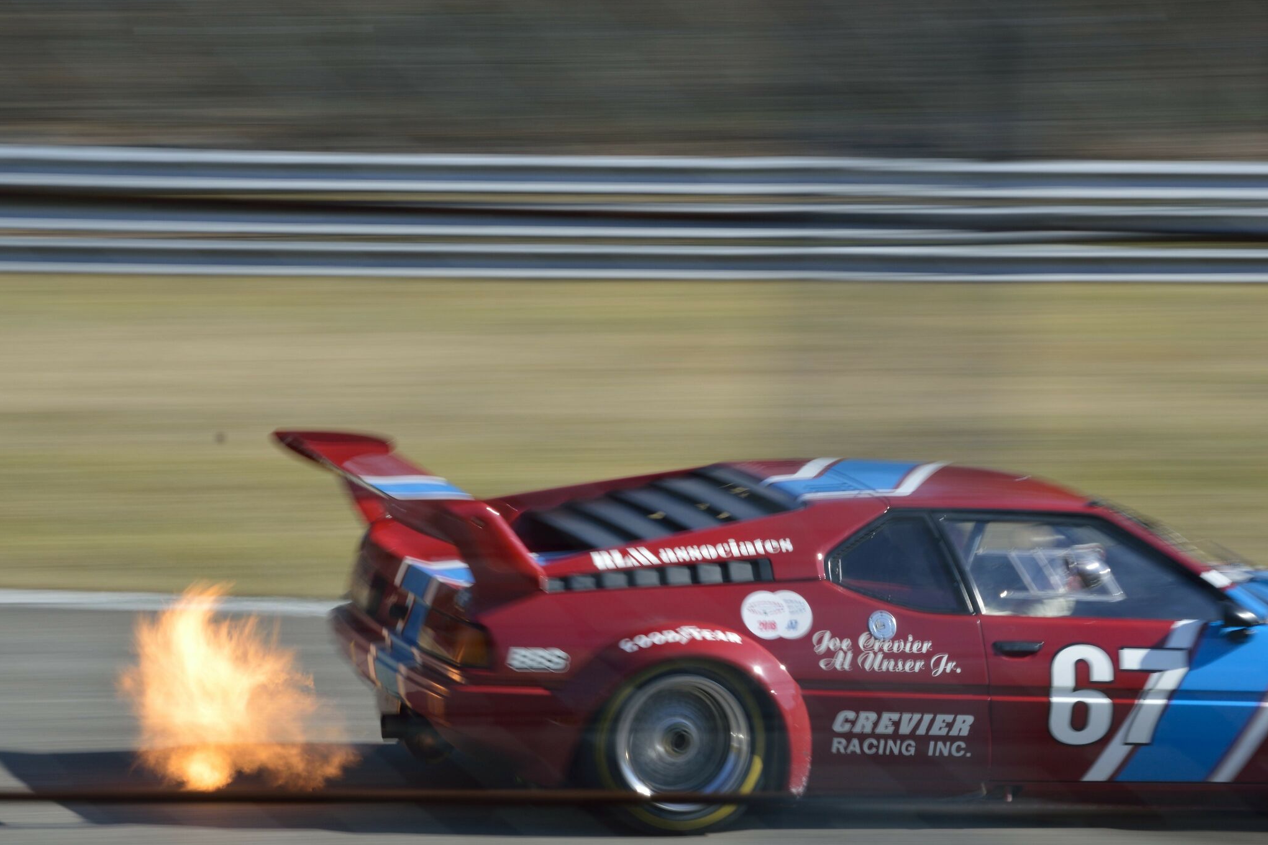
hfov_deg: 14.5
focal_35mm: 141
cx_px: 525
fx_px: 4966
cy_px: 492
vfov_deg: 9.7
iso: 100
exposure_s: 1/40
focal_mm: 80
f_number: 16
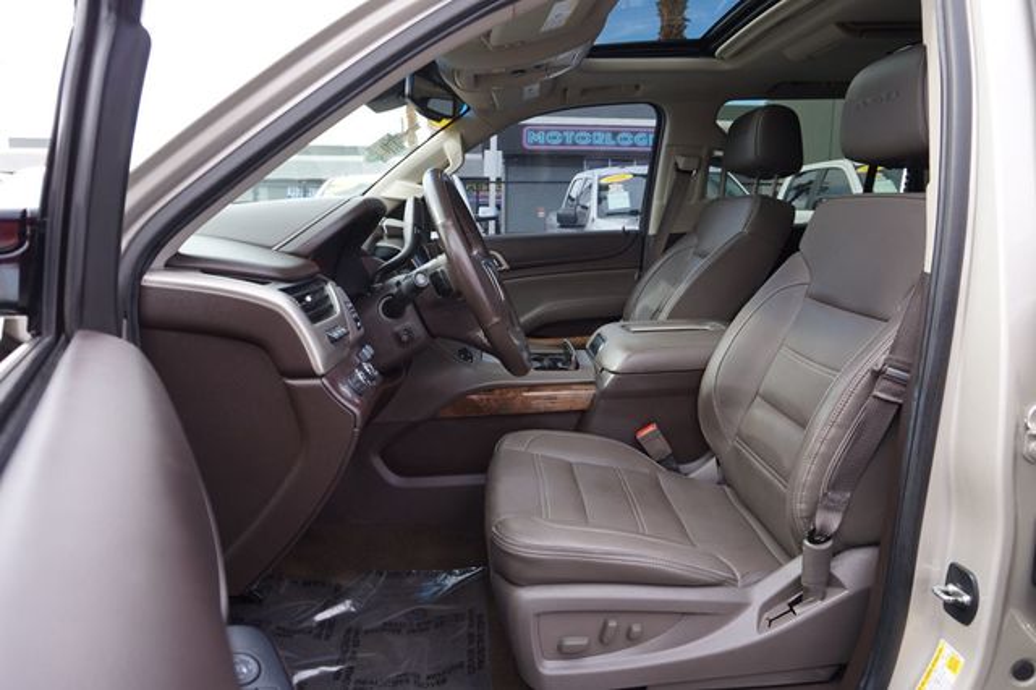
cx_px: 518
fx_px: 690
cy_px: 345
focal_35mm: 24
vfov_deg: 53.1
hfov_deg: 73.8
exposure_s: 1/60
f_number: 4.5
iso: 100
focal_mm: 16
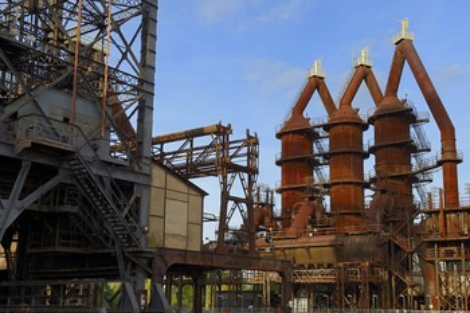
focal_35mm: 48
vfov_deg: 28.0
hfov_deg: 41.0
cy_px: 172
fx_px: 626
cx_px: 274
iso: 200
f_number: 10
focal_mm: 40
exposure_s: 1/160
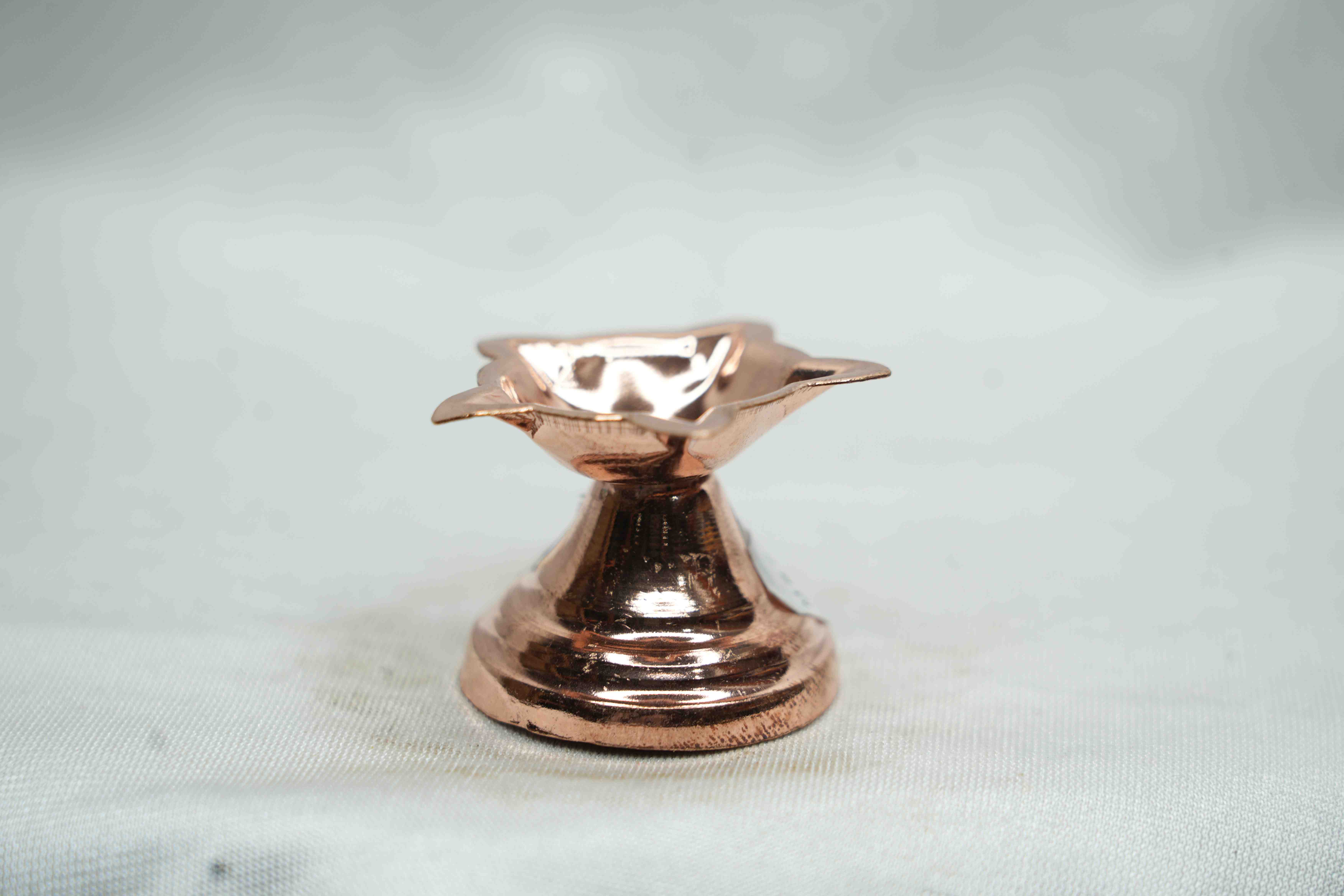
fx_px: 3920
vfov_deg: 13.0
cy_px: 448
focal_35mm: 105
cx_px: 672
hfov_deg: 19.5
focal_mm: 105
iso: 160
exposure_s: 1/60
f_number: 5.6
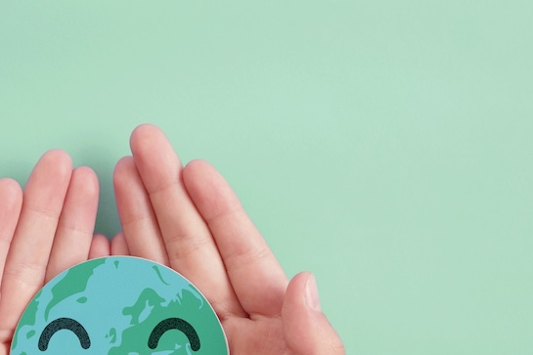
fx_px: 1137
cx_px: 305
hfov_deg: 26.4
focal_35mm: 77
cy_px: 253
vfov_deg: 17.7
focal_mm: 31
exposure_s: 1/250
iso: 250
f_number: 4.5
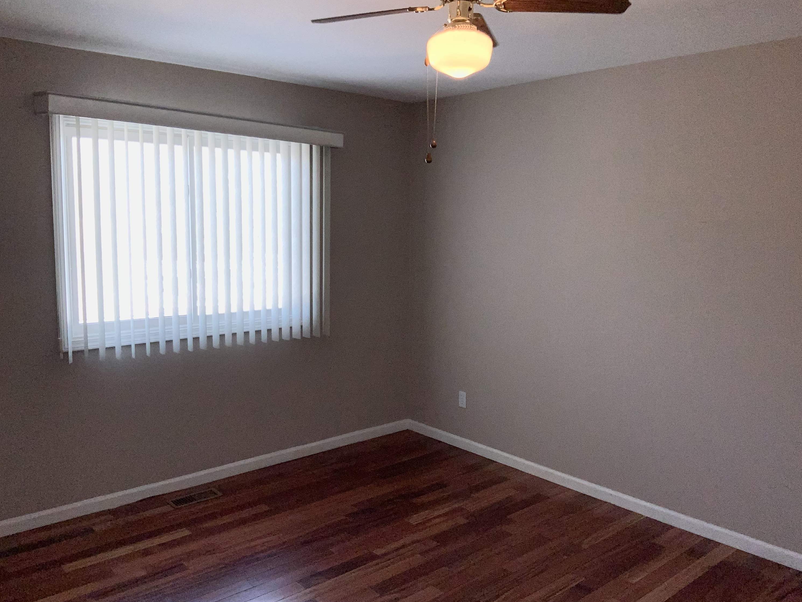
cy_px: 298
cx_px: 414
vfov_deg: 46.8
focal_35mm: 30
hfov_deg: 60.0
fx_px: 695
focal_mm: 3
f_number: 1.8
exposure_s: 1/289
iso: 80
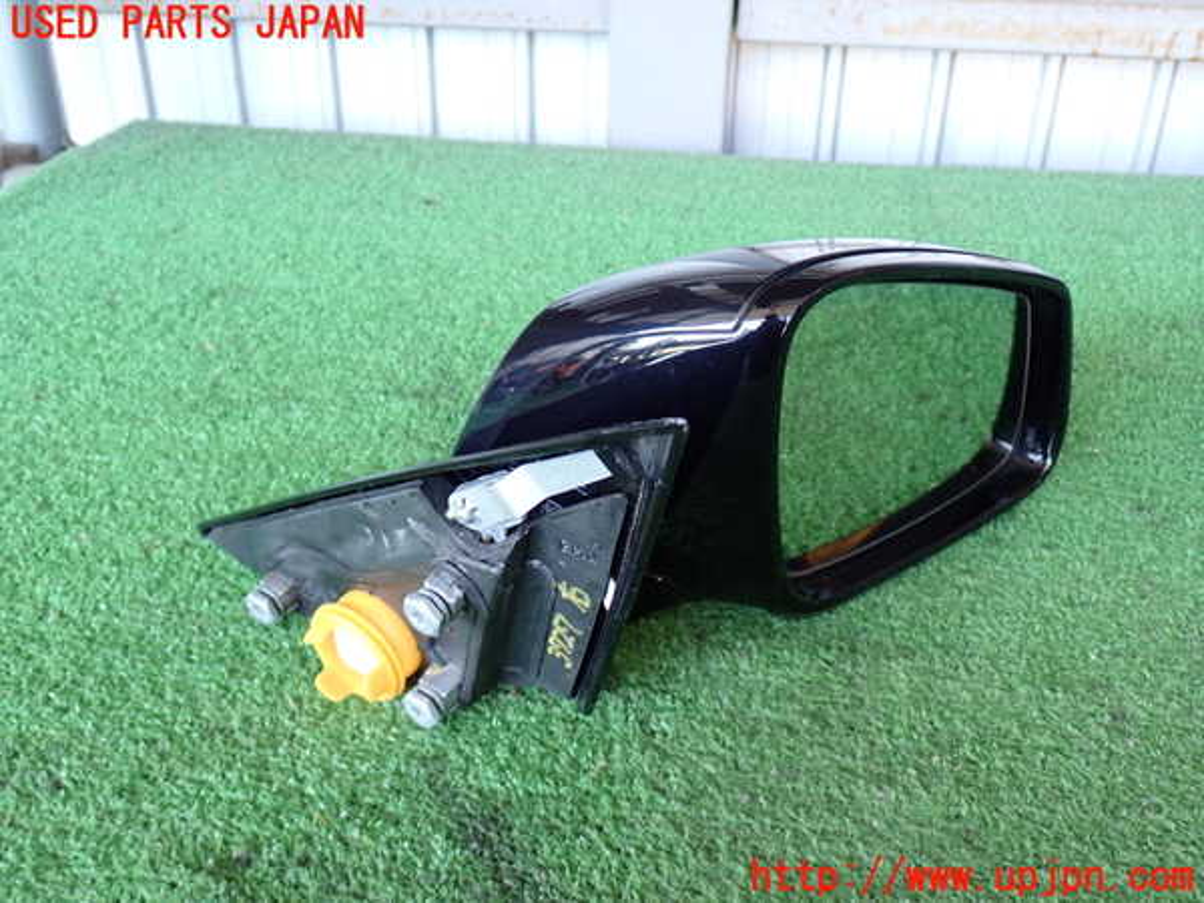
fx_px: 1252
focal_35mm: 36
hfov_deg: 51.4
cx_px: 602
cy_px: 452
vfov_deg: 39.7
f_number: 2.5
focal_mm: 6.37
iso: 200
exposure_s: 1/40
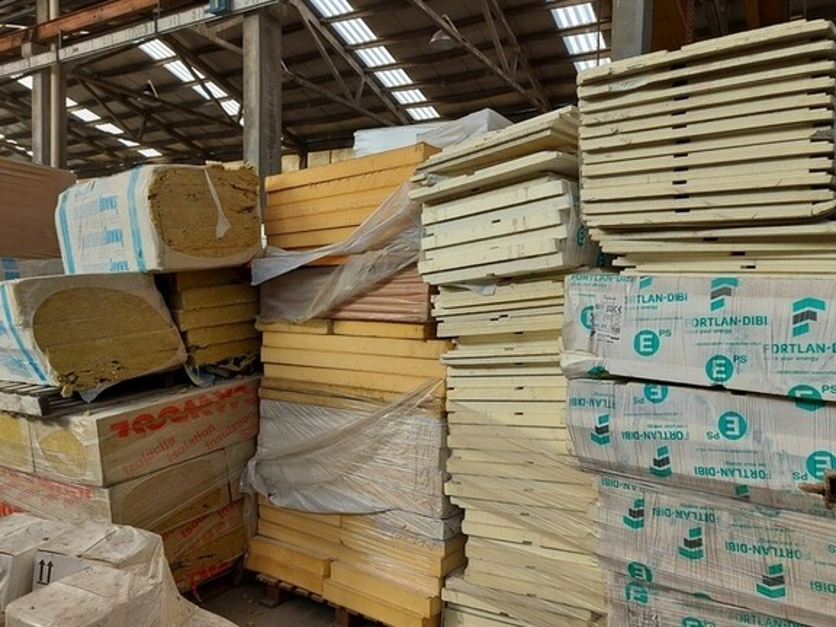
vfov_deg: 54.9
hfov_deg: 69.4
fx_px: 604
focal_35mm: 25
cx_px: 433
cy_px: 318
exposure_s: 1/135
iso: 32
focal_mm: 5.23
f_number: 1.8
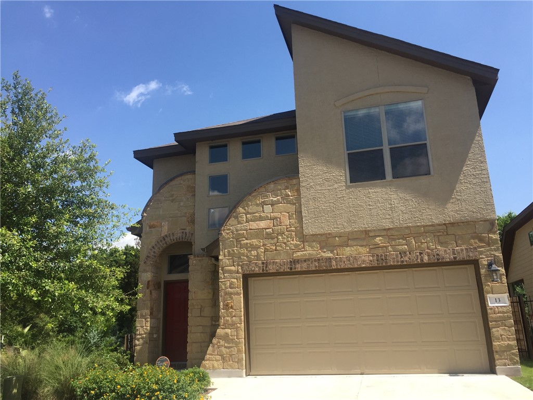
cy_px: 200
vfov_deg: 48.2
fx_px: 447
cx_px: 266
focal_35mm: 29
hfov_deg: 61.7
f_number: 2.2
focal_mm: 4.15
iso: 32
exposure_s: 1/1412
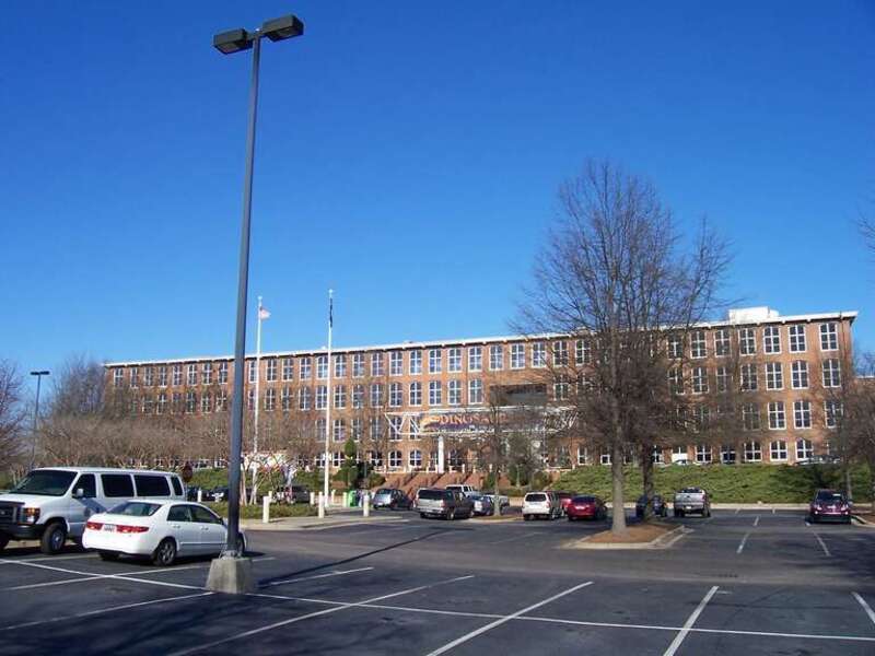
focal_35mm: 34
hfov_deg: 54.0
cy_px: 328
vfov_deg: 41.8
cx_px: 438
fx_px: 859
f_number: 5.6
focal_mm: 5.6
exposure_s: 1/500
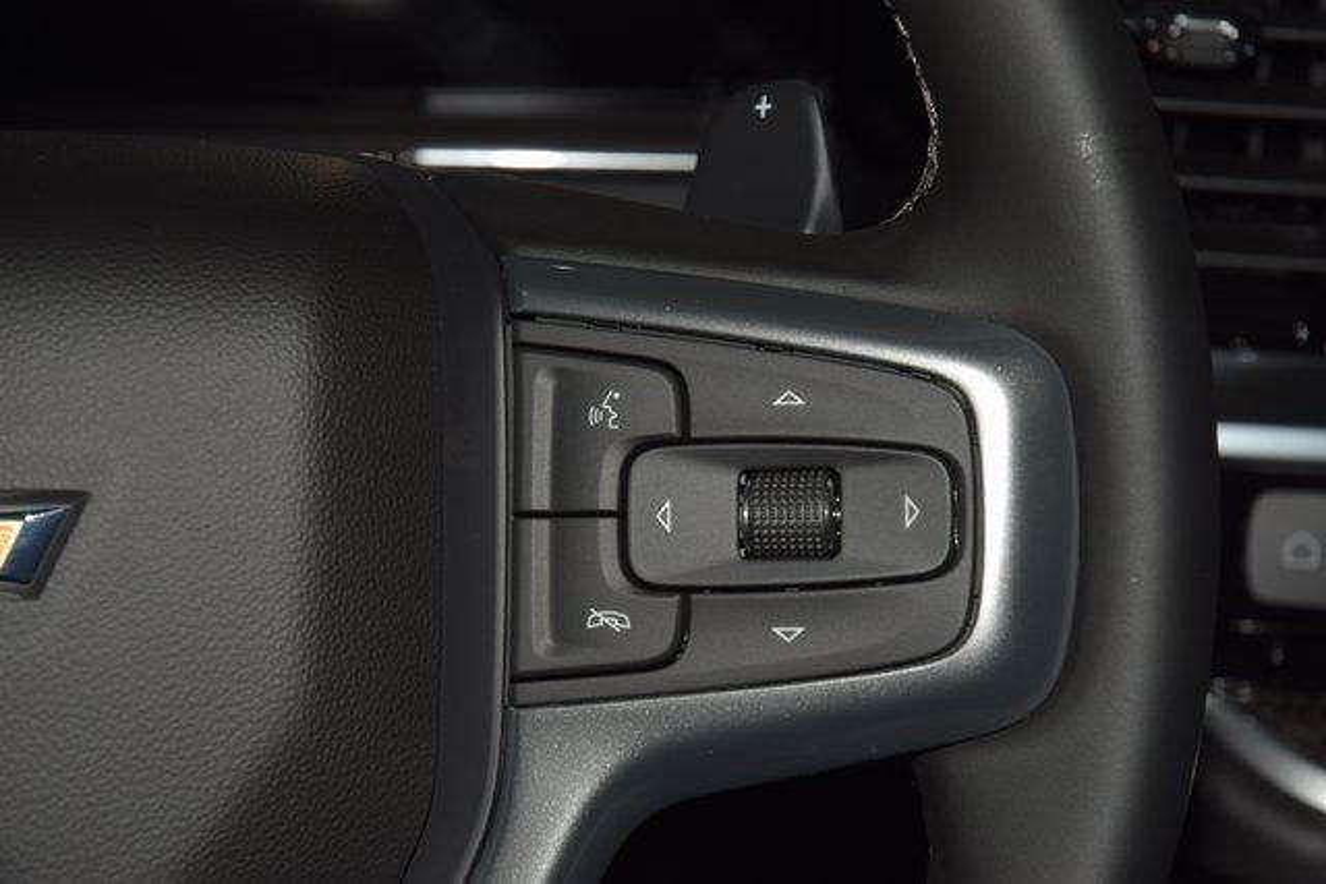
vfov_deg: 13.0
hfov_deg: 19.5
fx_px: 3868
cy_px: 442
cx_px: 663
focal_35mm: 105
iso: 100
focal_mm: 70
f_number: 8
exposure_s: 1/125
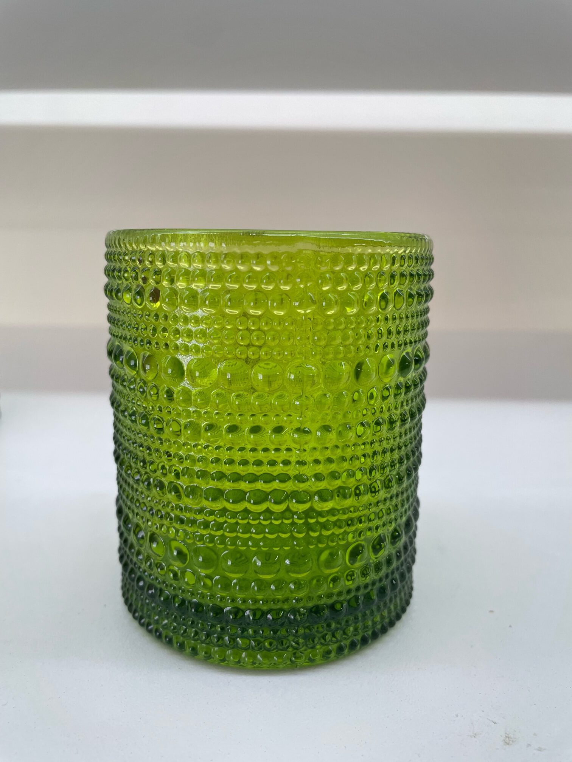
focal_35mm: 26
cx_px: 286
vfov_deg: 67.3
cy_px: 381
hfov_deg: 53.1
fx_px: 573
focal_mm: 4.2
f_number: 1.6
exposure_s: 1/60
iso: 64
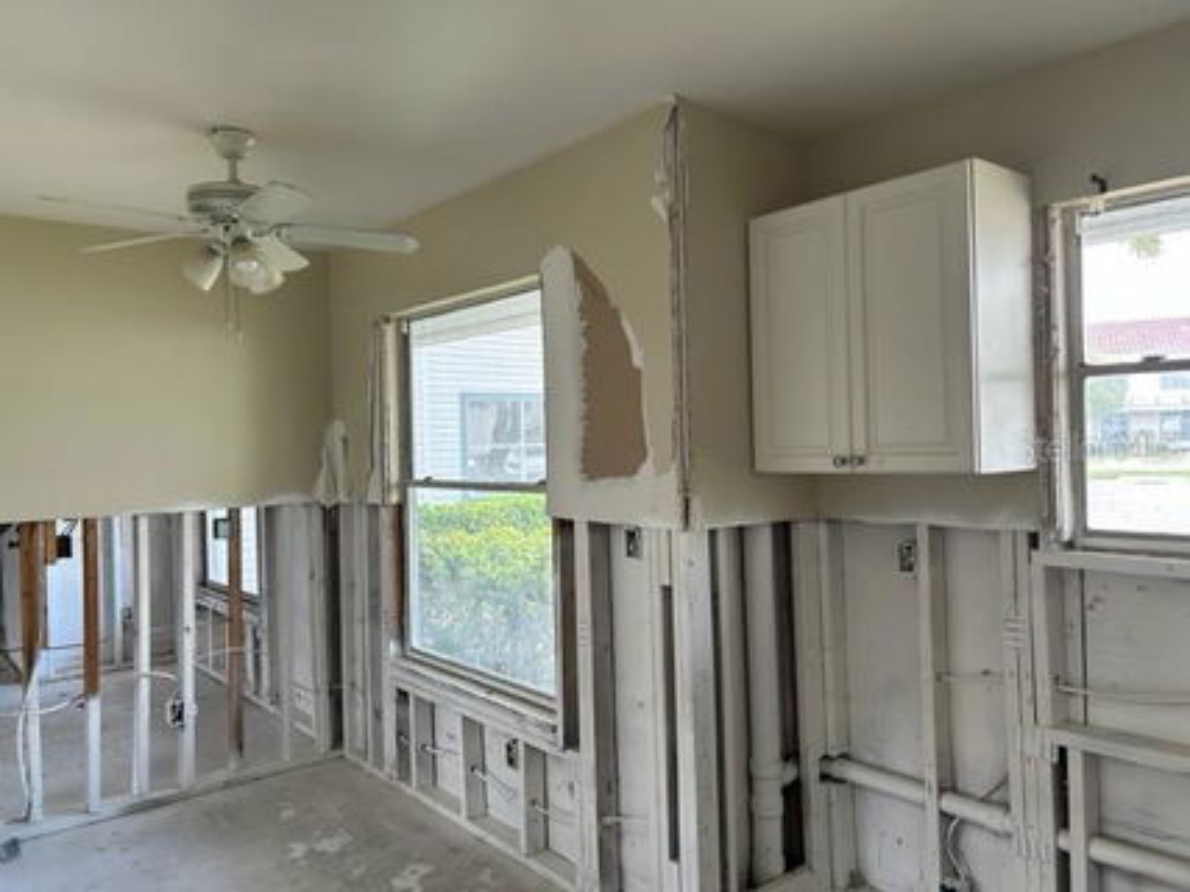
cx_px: 595
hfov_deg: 67.3
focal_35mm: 26
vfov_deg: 53.0
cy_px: 446
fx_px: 894
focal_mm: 5.7
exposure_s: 1/121
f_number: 1.5
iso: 64
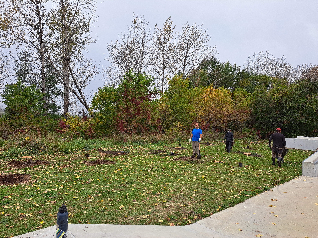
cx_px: 159
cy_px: 119
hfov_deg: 71.6
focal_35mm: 24
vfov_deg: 56.8
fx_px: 220
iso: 50
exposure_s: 1/765
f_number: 1.8
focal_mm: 5.23
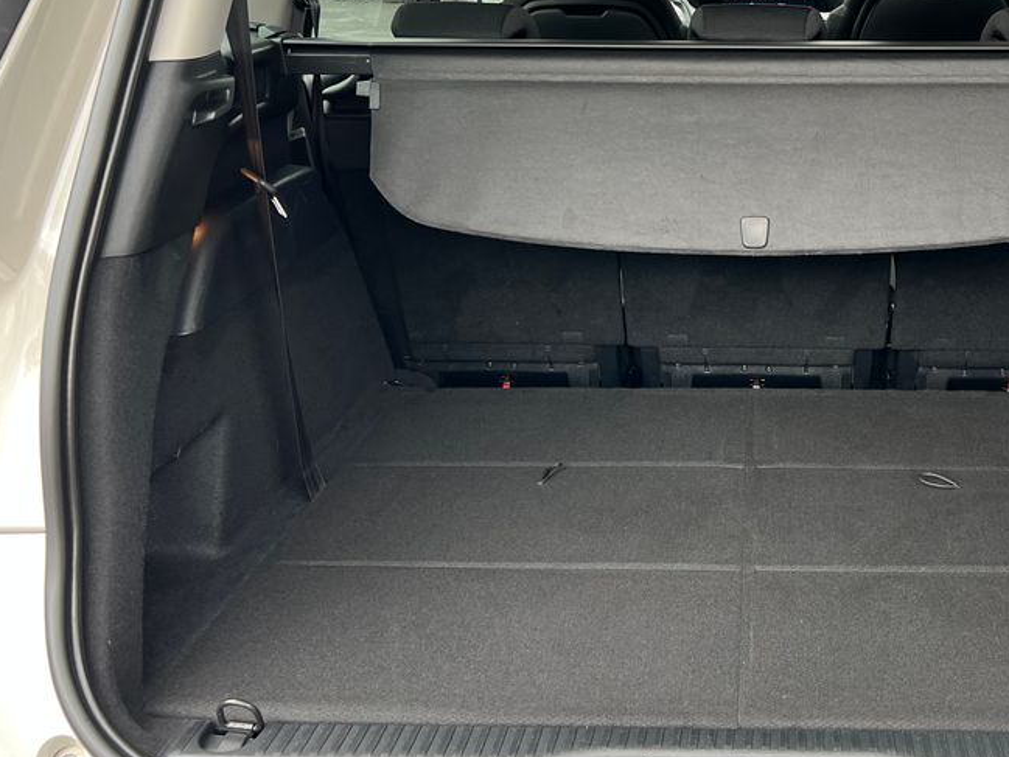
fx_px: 1195
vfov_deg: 35.1
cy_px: 316
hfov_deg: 44.2
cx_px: 765
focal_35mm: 41
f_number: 1.5
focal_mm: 5.7
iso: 125
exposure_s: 1/121
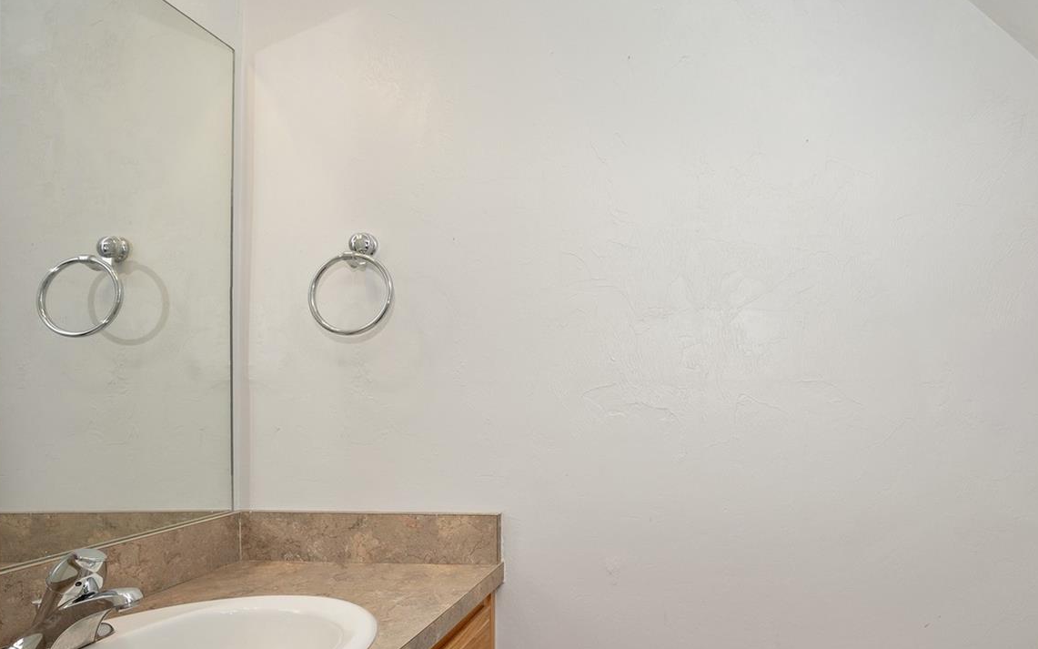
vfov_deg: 59.3
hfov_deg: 81.4
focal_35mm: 20
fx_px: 566
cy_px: 379
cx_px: 715
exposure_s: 1/125
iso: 250
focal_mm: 14
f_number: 7.1
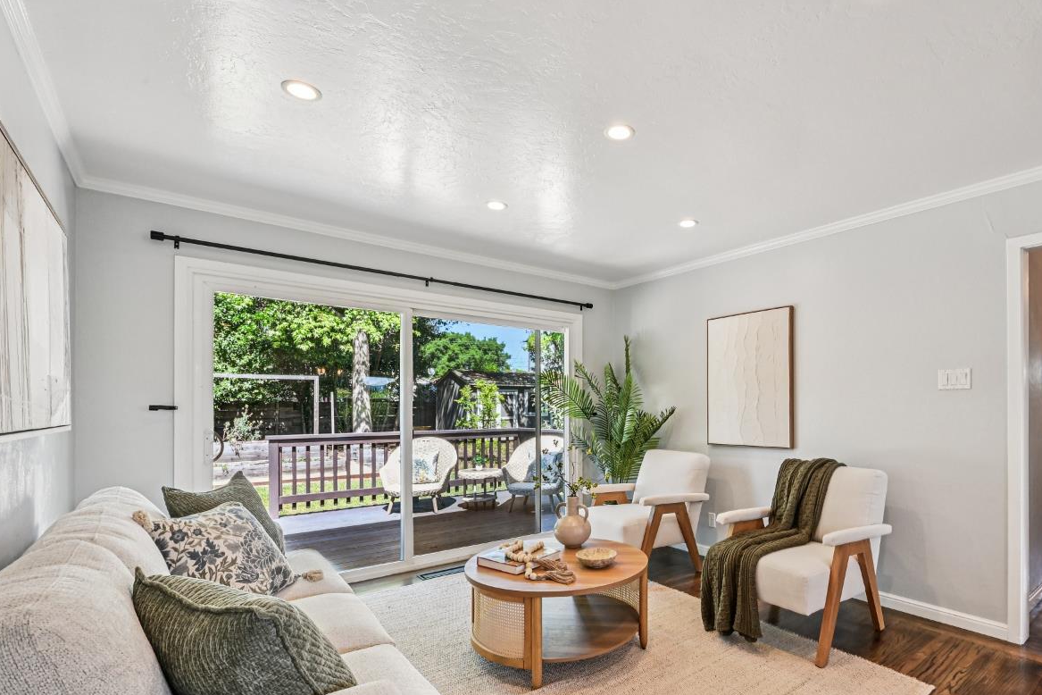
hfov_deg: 88.6
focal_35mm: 18
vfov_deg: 67.0
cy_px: 401
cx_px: 636
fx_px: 521
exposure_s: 1/60
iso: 1600
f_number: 13
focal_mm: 14
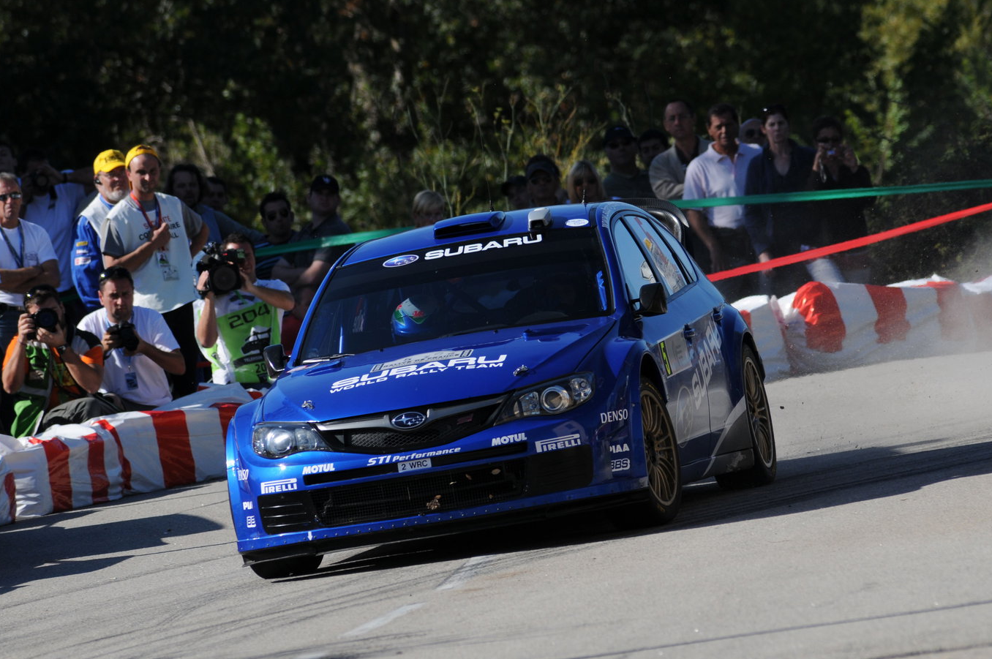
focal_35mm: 531
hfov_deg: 3.9
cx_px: 438
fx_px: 14616
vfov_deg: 2.6
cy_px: 332
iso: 200
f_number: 8
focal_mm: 300
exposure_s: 1/1000
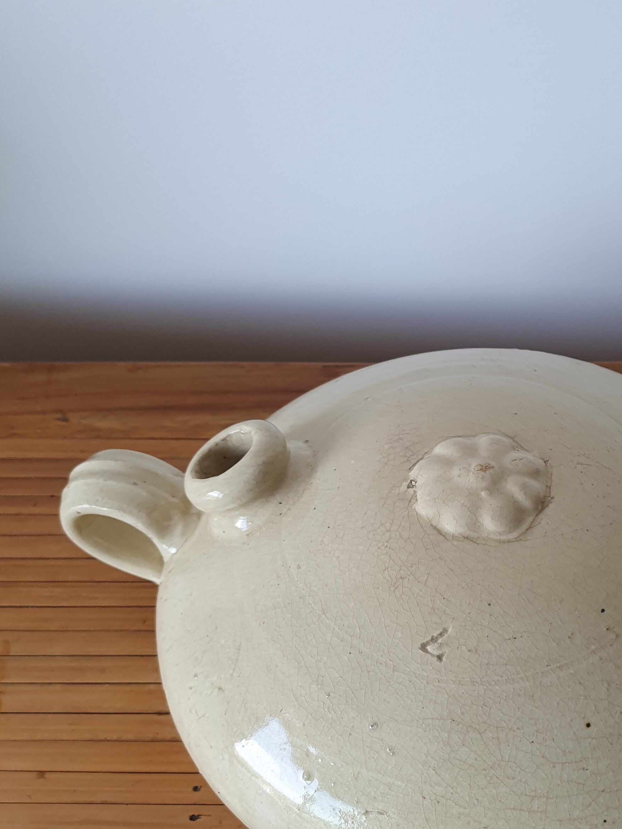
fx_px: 958
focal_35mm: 40
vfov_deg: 46.3
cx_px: 450
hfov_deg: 35.3
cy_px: 528
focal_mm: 4.32
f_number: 1.5
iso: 50
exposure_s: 1/153
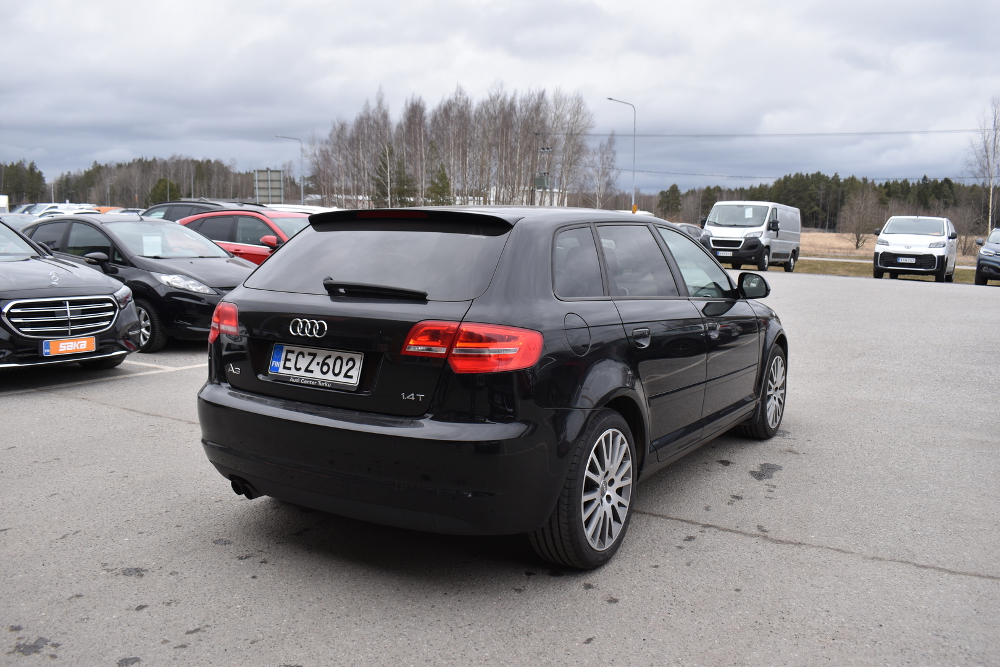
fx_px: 833
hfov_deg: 61.9
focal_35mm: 30
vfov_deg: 43.6
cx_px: 500
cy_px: 334
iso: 200
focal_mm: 20
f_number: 6.7
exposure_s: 1/250
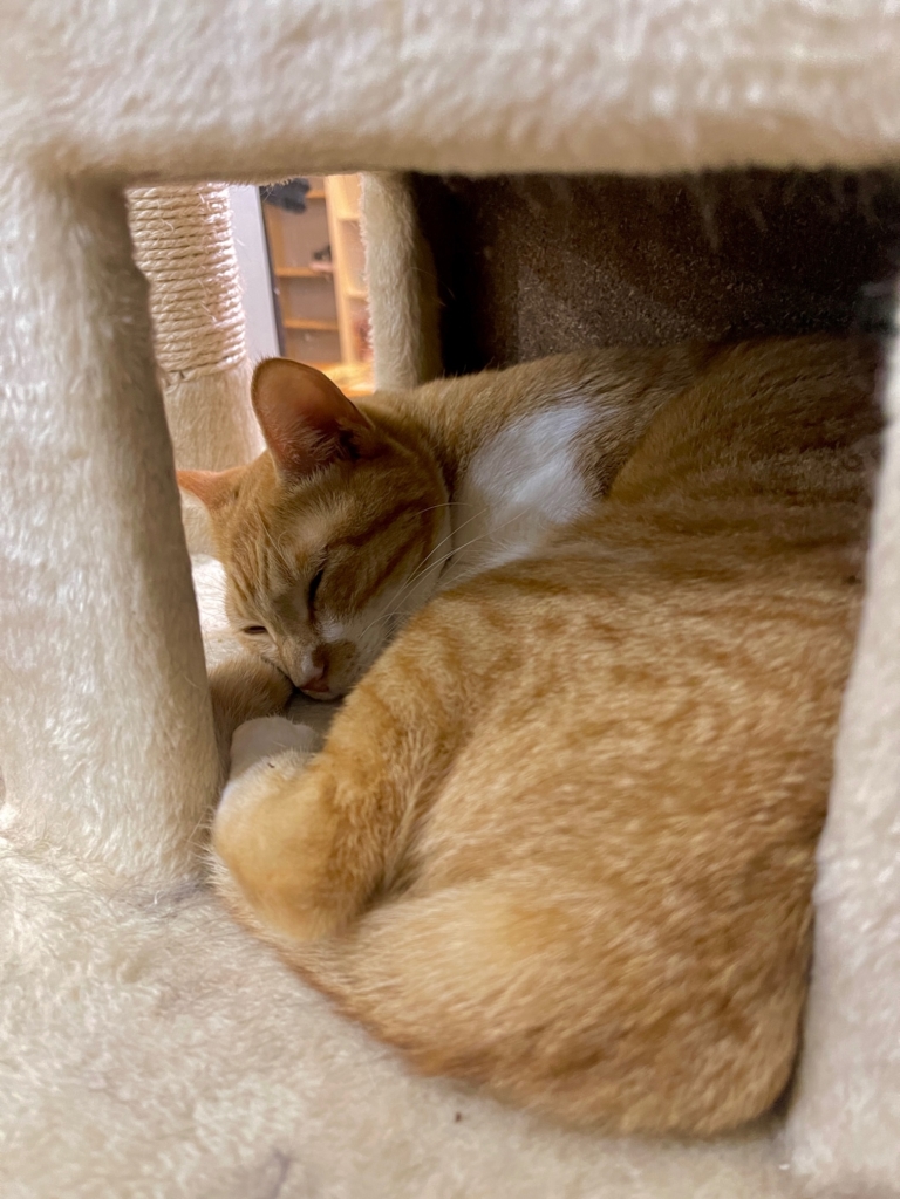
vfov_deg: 67.3
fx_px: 901
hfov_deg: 53.1
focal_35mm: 26
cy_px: 600
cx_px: 450
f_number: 1.6
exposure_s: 1/50
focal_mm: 5.1
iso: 500
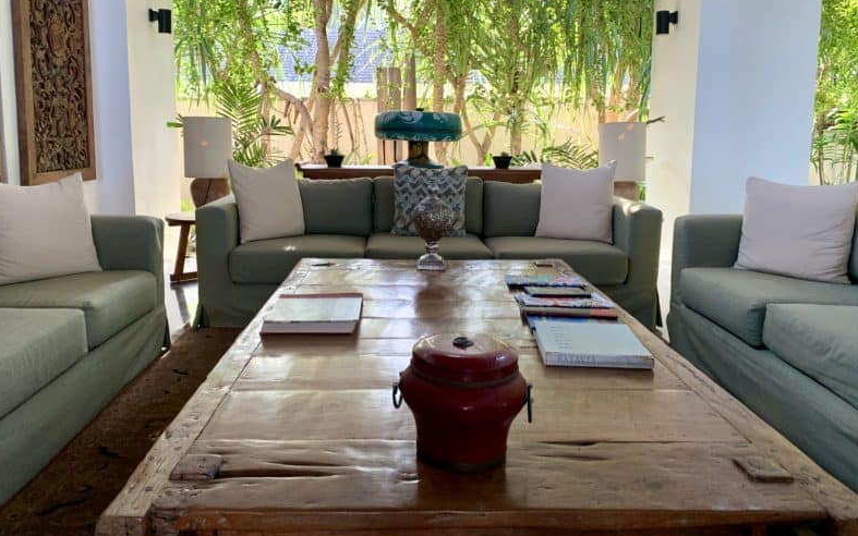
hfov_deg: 66.5
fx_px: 655
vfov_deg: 44.3
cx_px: 424
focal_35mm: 28
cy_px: 216
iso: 100
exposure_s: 1/101
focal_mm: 4.25
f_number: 1.8
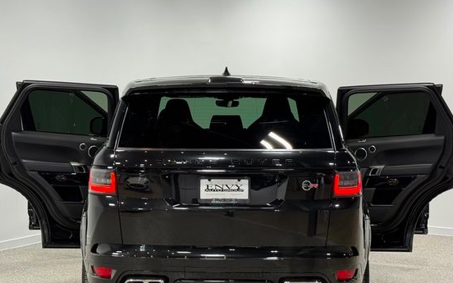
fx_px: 728
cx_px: 220
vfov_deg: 21.9
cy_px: 179
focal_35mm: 59
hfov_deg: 34.5
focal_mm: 6.76
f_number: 1.78
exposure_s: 1/122
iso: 50
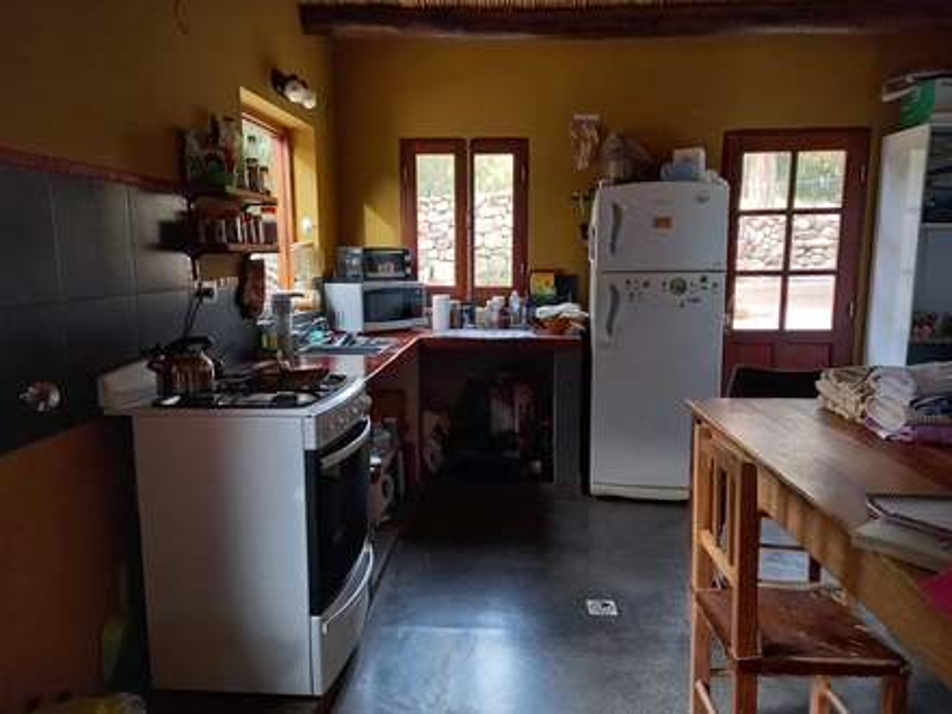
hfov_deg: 69.4
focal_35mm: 25
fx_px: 688
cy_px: 357
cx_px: 476
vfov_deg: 54.9
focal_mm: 4.6
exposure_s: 1/33
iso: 250
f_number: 2
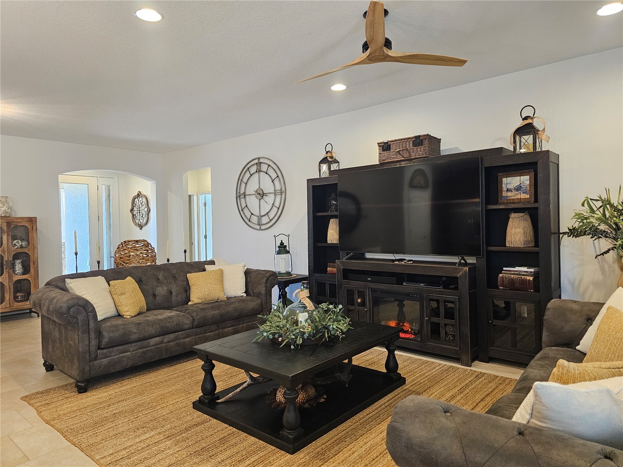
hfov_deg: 73.9
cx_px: 312
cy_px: 234
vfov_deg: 58.9
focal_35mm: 23
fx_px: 414
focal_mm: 6.3
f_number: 1.7
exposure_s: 1/120
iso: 640
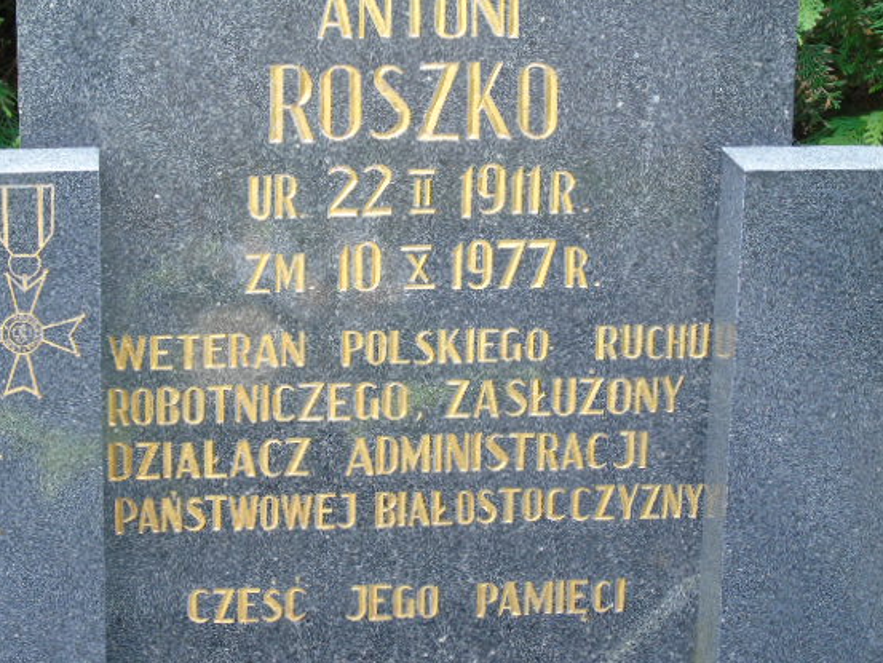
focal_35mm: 125
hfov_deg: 15.8
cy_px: 343
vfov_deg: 11.9
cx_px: 382
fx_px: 3189
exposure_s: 1/30
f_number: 4.4
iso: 100
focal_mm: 19
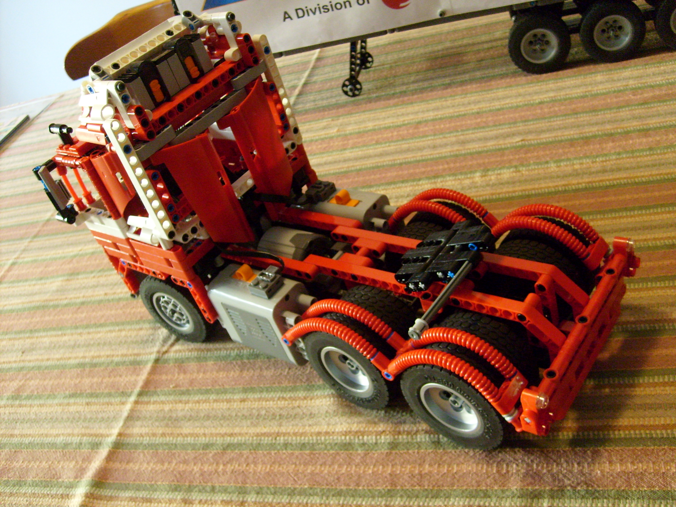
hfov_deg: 52.6
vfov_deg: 40.7
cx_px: 338
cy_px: 254
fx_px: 683
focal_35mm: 35
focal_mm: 5.8
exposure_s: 1/15
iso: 200
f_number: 2.8
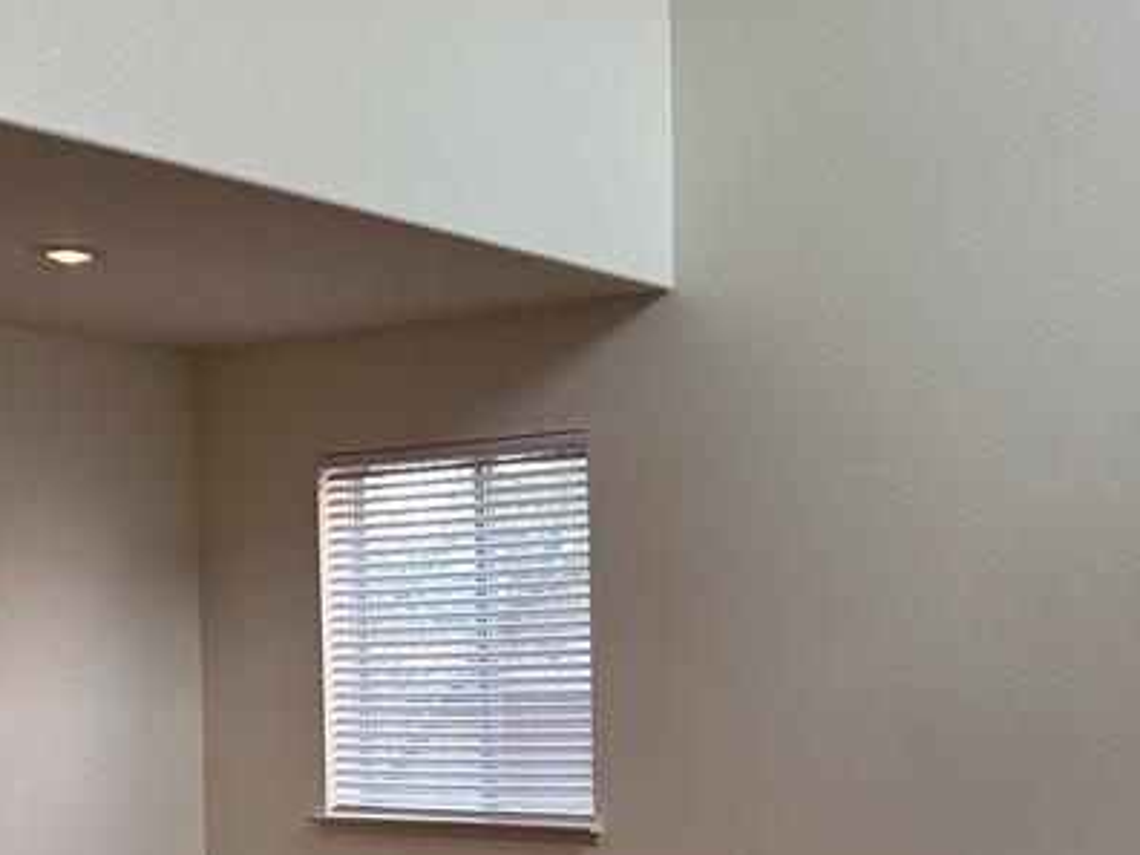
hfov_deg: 30.2
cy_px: 757
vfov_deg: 23.1
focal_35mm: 62
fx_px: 2042
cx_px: 959
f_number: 1.78
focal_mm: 6.86
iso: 80
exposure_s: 1/137
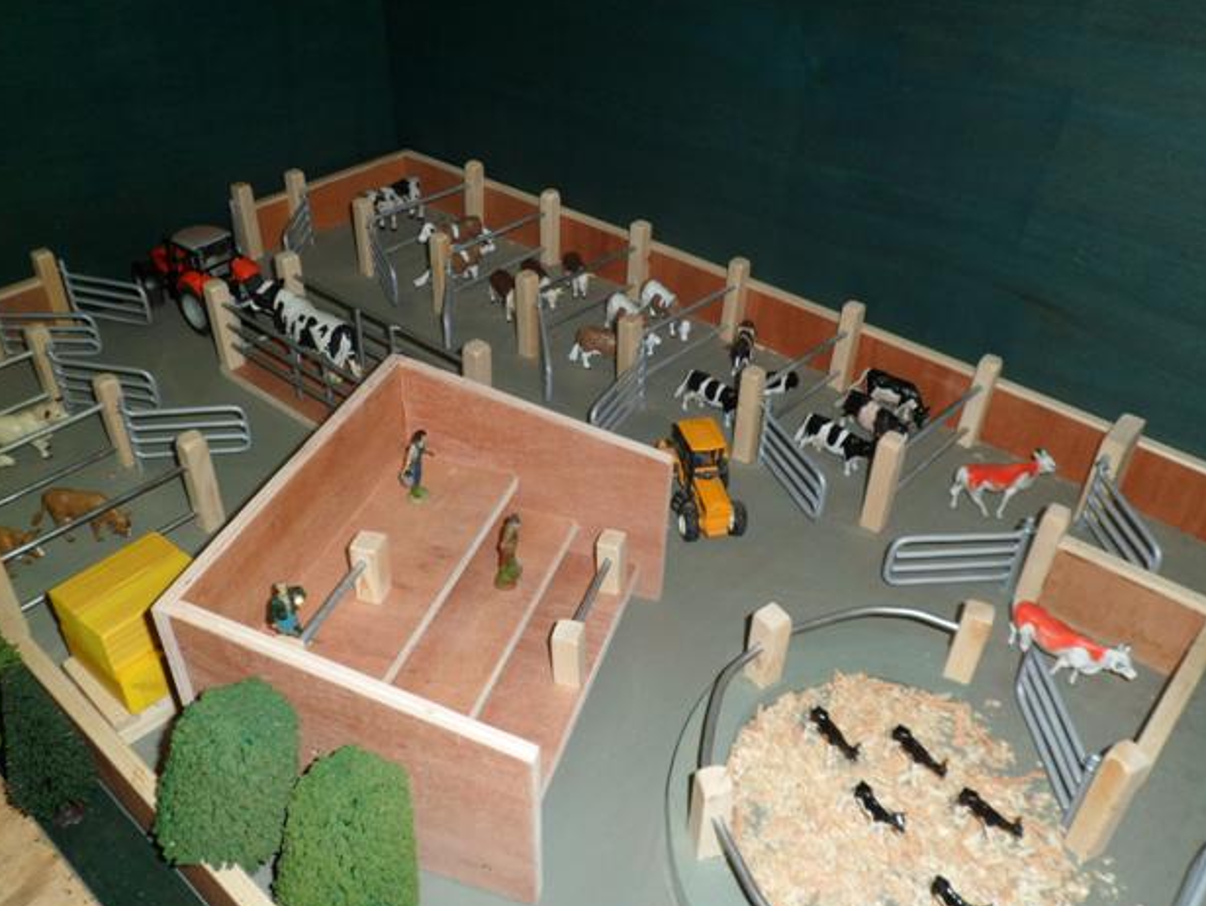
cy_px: 464
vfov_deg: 49.8
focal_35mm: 28
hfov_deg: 63.4
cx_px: 584
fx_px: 976
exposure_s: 1/45
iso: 100
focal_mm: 4.9
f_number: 3.3
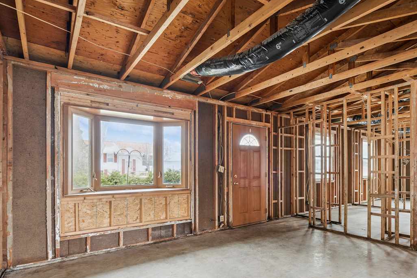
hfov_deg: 83.4
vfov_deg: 61.5
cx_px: 241
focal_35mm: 20
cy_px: 163
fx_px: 232
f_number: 9
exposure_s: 1/6
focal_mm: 16
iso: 800
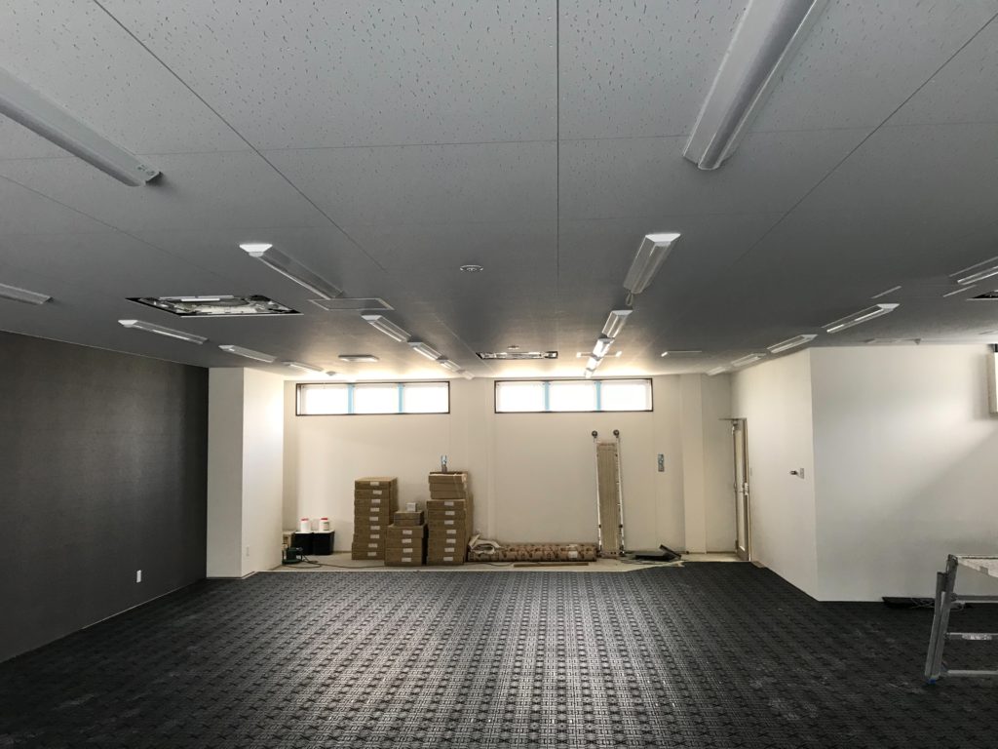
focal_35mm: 28
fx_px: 807
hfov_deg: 63.4
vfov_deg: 49.7
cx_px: 499
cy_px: 374
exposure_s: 1/30
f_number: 1.8
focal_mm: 3.99
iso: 32
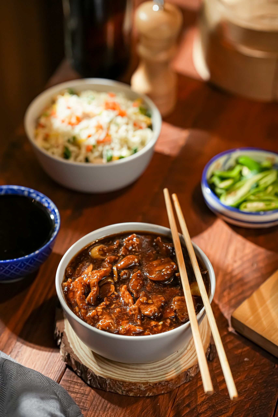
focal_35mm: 85
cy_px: 208
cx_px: 139
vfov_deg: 23.9
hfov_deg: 16.1
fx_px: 984
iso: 2000
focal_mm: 85
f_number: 3.2
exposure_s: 1/200
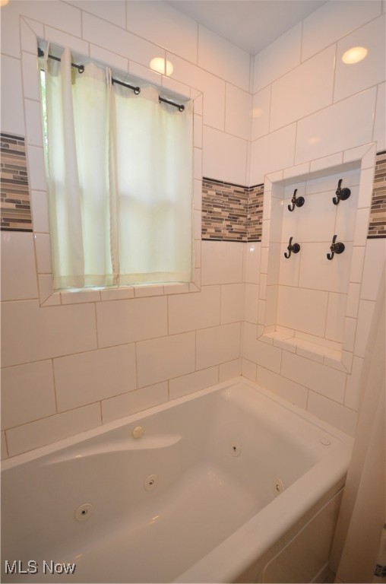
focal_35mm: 15
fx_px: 243
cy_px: 292
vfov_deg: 100.5
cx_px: 193
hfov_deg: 77.0
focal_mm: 10
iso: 800
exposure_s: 1/60
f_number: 4
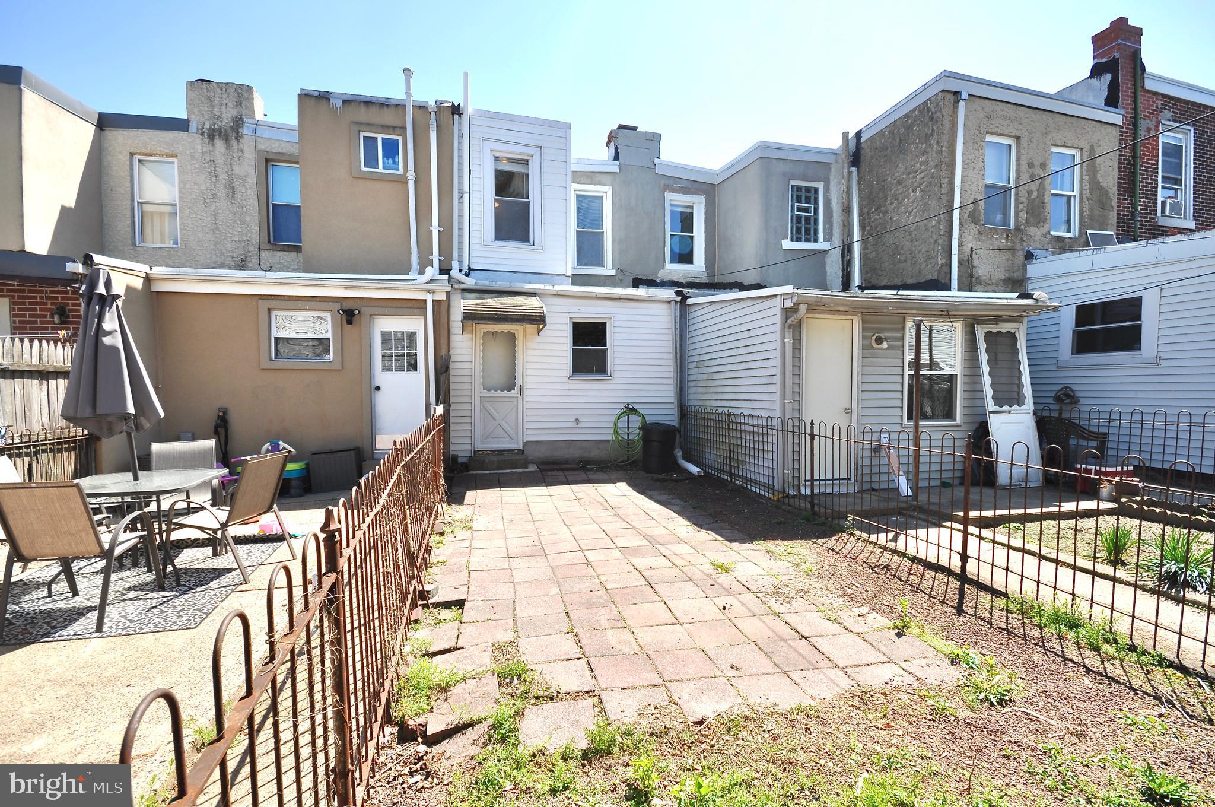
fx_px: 506
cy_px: 404
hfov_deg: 100.5
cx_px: 608
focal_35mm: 15
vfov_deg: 77.2
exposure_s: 1/200
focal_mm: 10
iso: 100
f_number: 8
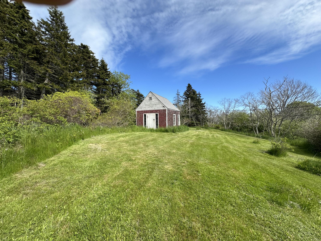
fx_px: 130
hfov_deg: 102.1
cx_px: 160
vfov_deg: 85.7
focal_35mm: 14
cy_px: 120
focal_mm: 2.22
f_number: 2.2
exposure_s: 1/1276
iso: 40
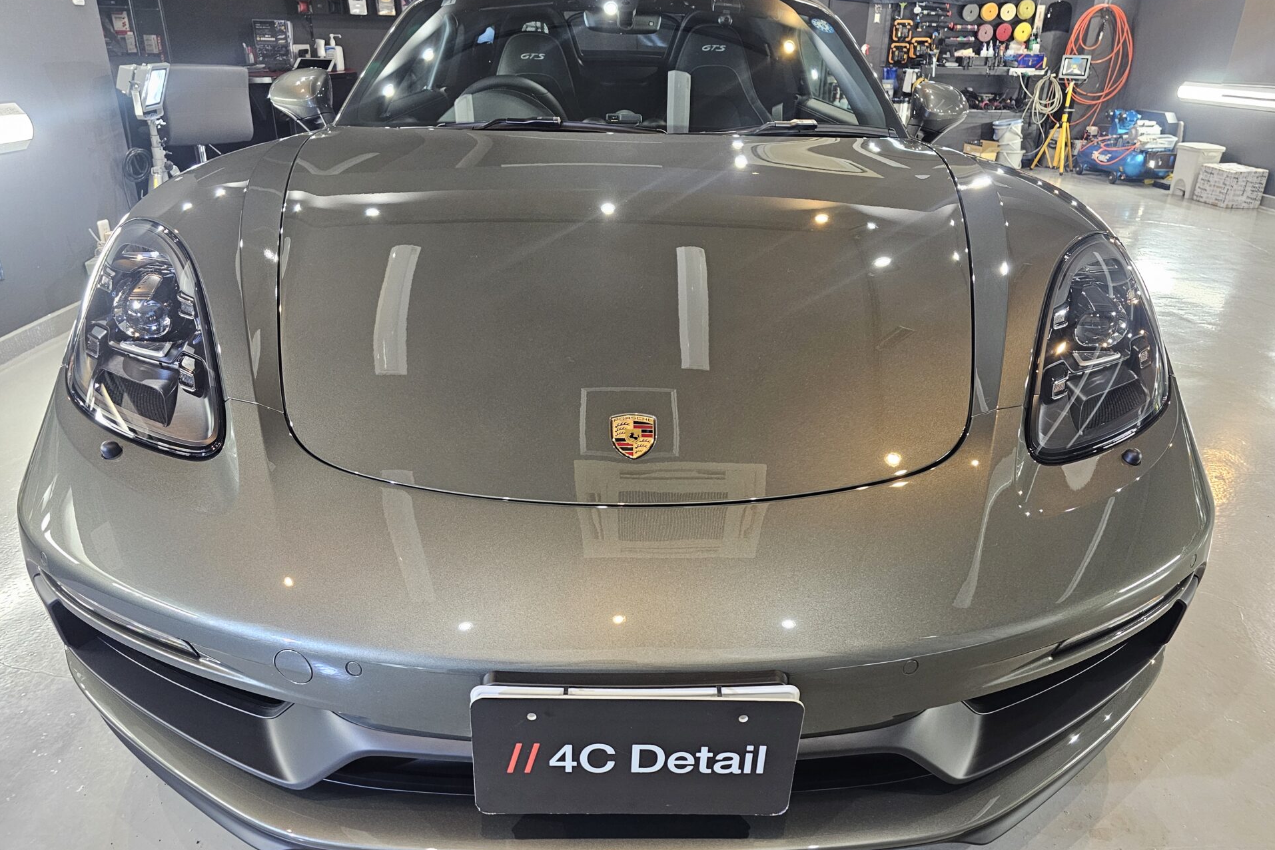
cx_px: 638
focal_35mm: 24
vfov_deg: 53.1
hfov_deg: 73.7
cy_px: 406
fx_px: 850
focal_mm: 6.3
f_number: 1.7
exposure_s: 1/100
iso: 640
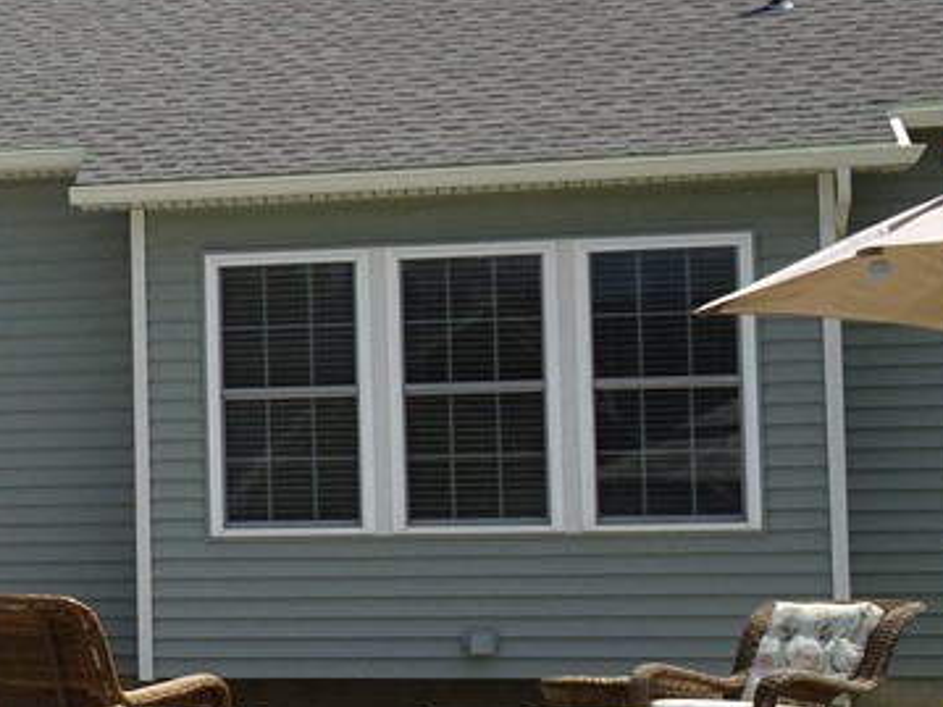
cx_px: -362
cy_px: 426
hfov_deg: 18.5
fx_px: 2642
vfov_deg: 15.2
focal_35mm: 97
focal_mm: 5.79
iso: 80
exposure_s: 1/640
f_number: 4
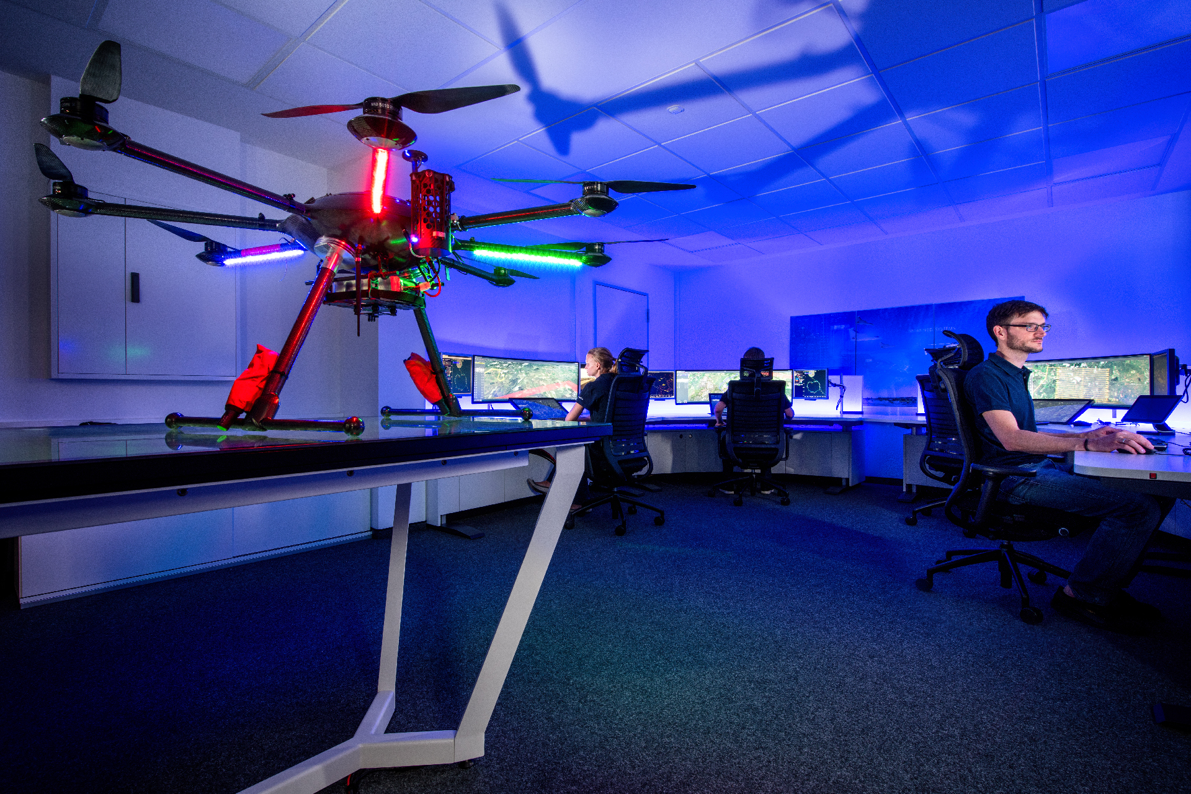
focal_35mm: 17
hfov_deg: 93.3
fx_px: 562
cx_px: 596
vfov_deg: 70.4
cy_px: 397
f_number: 11
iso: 125
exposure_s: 1
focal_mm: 17
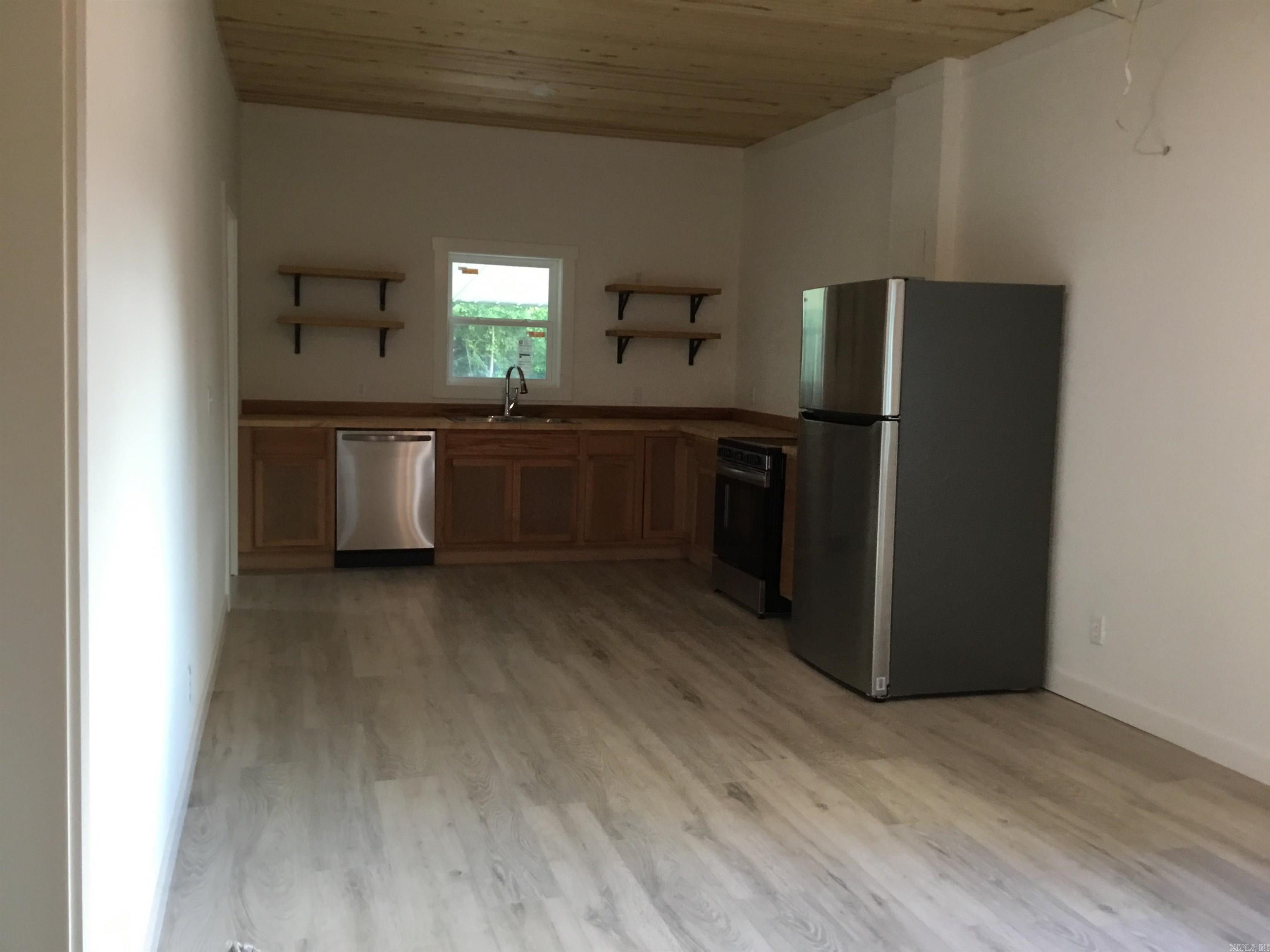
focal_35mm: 31
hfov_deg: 58.4
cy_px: 476
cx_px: 635
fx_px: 1137
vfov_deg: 45.4
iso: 80
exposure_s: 1/30
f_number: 2.4
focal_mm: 3.3
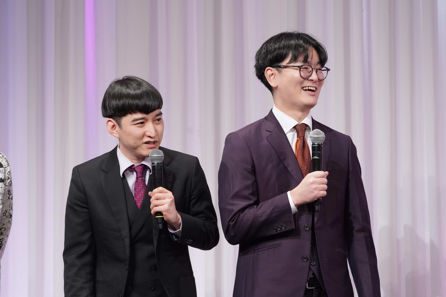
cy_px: 148
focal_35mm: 224
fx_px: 2775
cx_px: 223
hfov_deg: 9.2
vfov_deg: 6.1
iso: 5000
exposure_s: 1/160
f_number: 5.6
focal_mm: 224
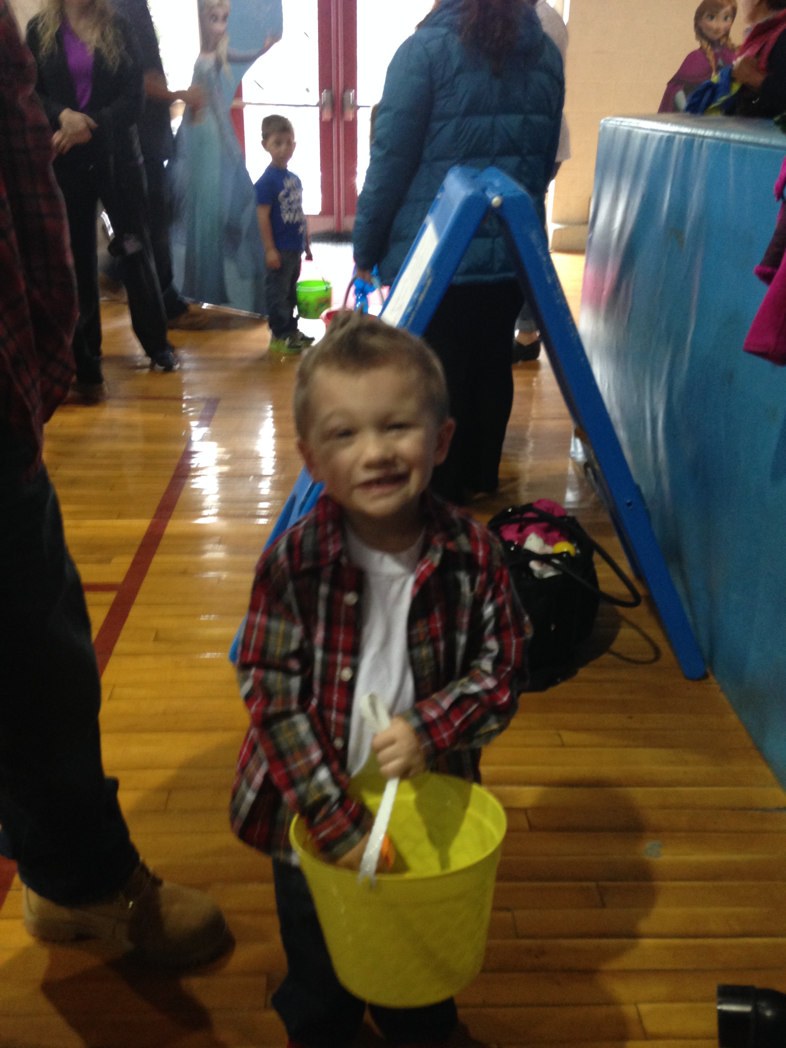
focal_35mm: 33
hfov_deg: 42.9
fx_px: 999
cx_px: 393
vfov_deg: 55.4
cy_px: 524
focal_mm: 4.12
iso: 160
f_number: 2.4
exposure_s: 1/20
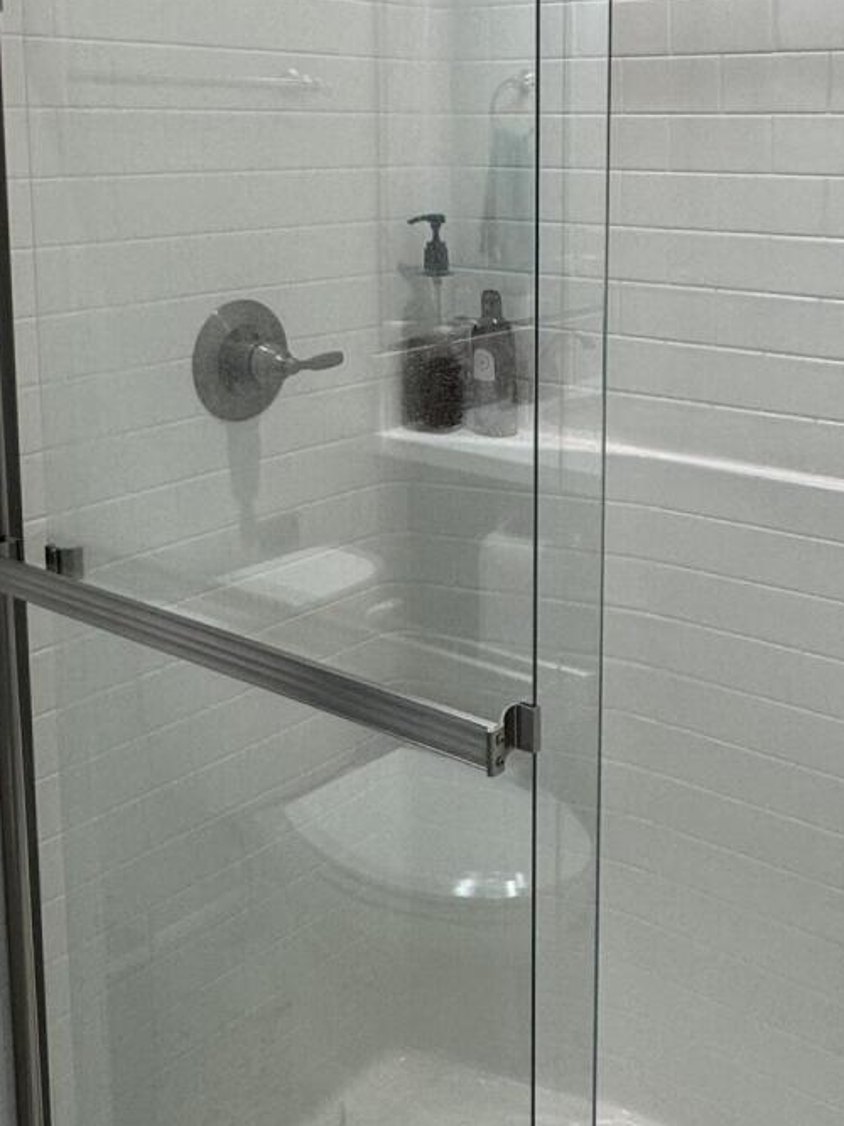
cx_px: 552
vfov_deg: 43.8
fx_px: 1366
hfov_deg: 34.1
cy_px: 331
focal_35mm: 42
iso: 160
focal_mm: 2.22
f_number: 2.2
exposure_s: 1/120
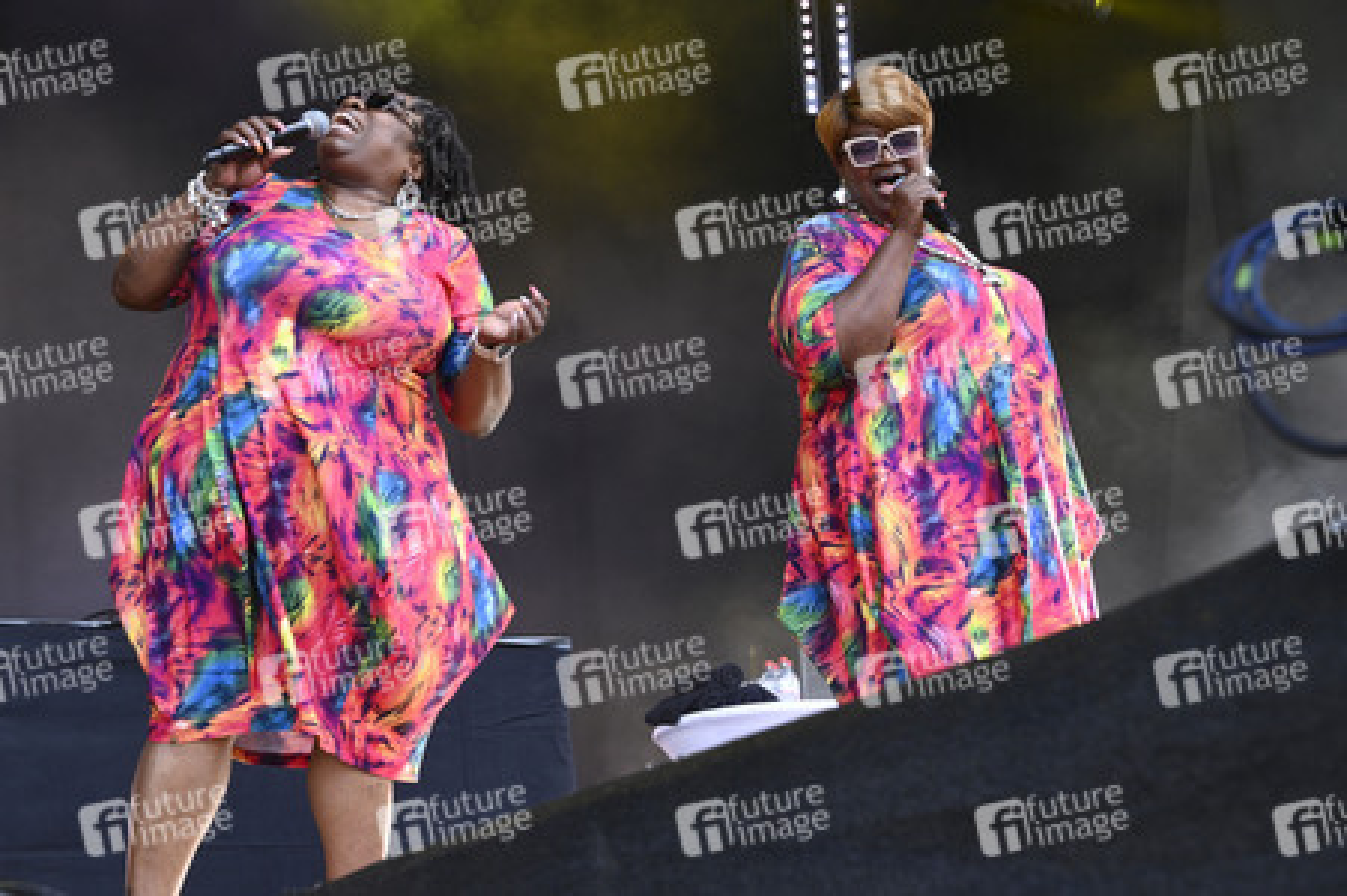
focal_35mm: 85
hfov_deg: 23.9
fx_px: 3178
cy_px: 448
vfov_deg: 16.0
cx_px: 674
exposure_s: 1/200
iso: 800
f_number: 7.1
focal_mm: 85
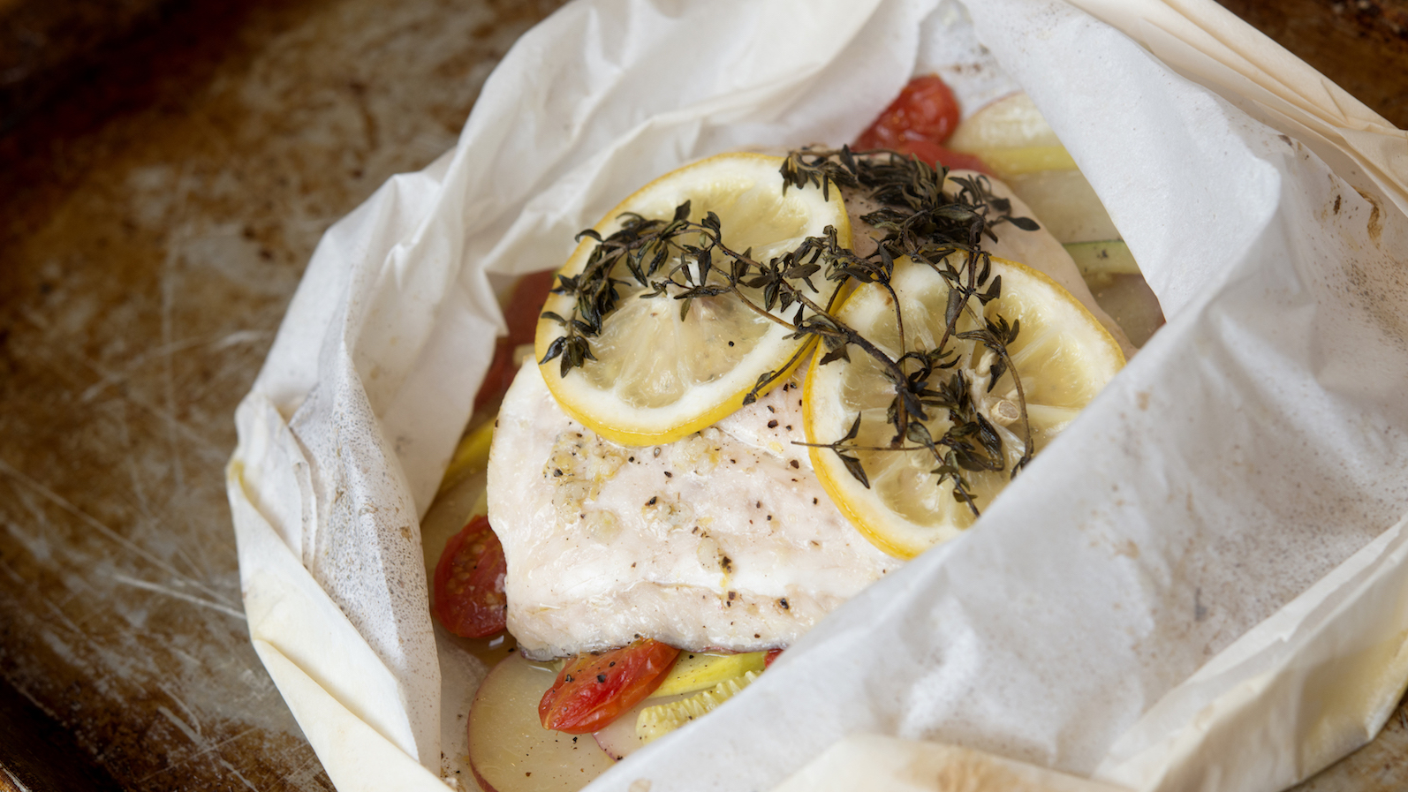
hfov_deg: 29.7
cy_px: 458
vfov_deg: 17.0
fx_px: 2651
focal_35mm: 71
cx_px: 694
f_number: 6.3
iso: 400
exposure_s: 1/160
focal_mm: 60
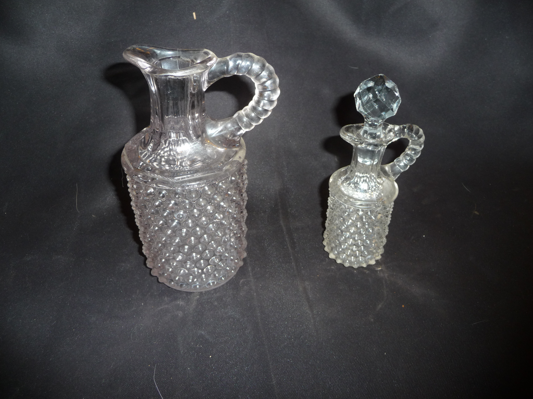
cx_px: 266
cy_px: 200
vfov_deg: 49.7
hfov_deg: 63.4
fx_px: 431
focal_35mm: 28
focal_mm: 4.7
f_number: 3.3
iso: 100
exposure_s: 1/30
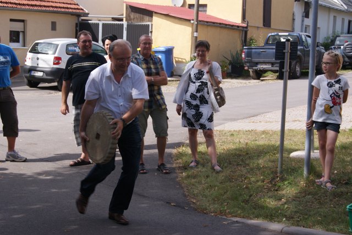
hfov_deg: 29.8
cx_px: 176
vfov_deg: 20.2
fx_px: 661
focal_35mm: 68
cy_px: 118
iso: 100
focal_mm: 45
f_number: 9
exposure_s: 1/100
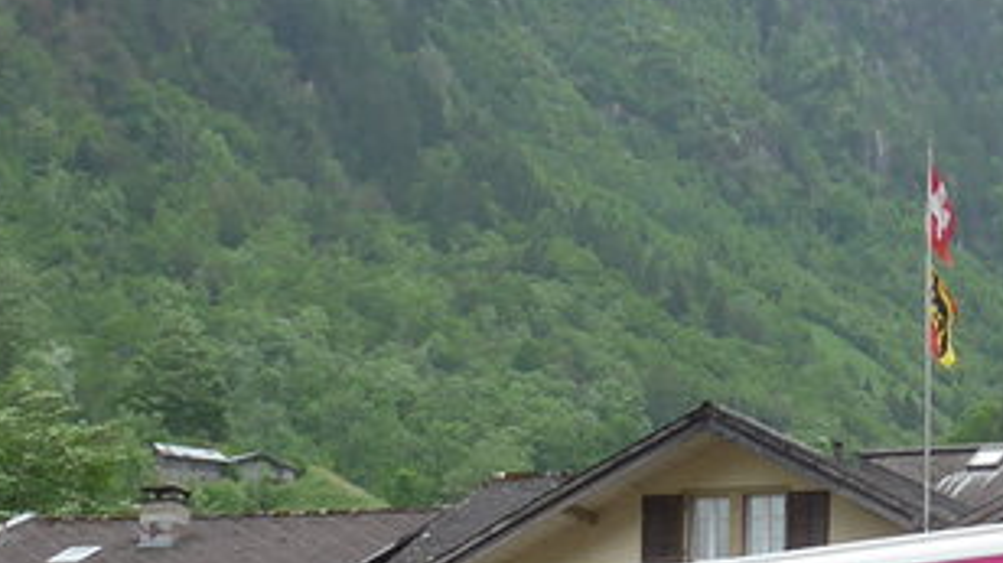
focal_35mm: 153
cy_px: 605
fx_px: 4068
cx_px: 1589
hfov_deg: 13.1
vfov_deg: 7.9
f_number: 2.8
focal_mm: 7.5
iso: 80
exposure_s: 1/640
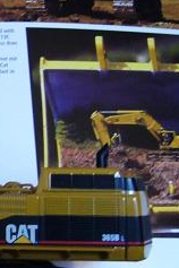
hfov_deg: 11.9
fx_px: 805
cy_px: 86
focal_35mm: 108
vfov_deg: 18.9
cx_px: -116
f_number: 2.8
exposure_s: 1/13
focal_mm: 5.8
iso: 200
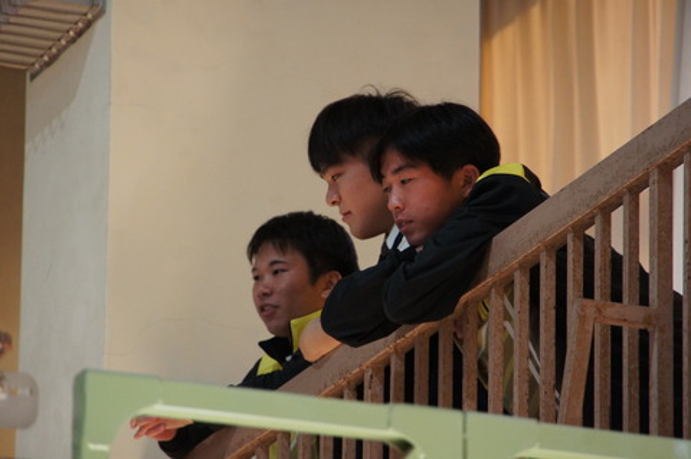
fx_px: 5752
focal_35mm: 300
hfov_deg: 6.9
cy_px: 230
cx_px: 346
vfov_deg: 4.6
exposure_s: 1/125
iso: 1600
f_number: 6.3
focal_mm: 200
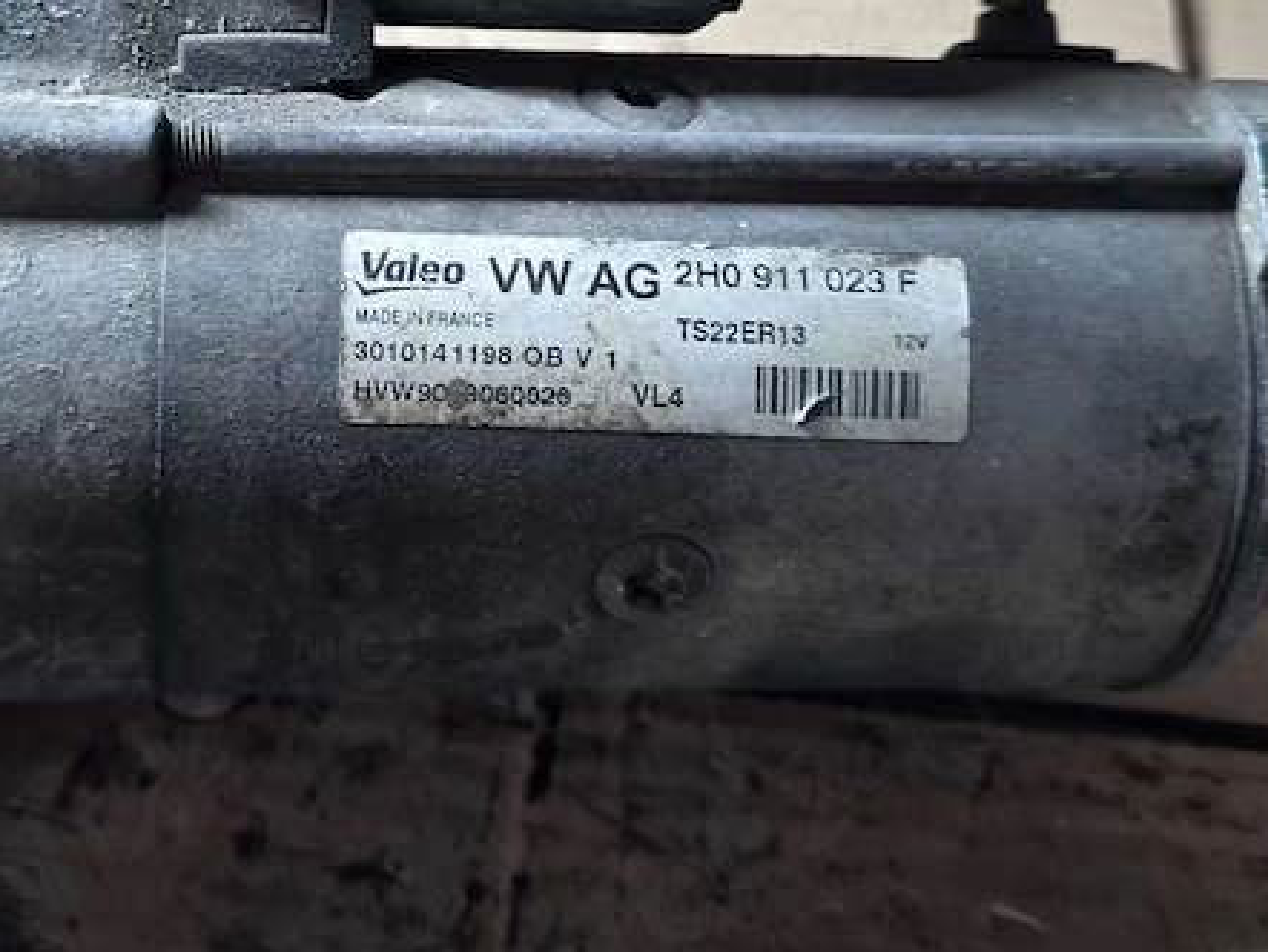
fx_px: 1906
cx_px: 442
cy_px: 152
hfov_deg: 36.5
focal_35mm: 52
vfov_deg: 27.3
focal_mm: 6.3
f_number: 1.7
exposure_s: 1/55.8
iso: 160
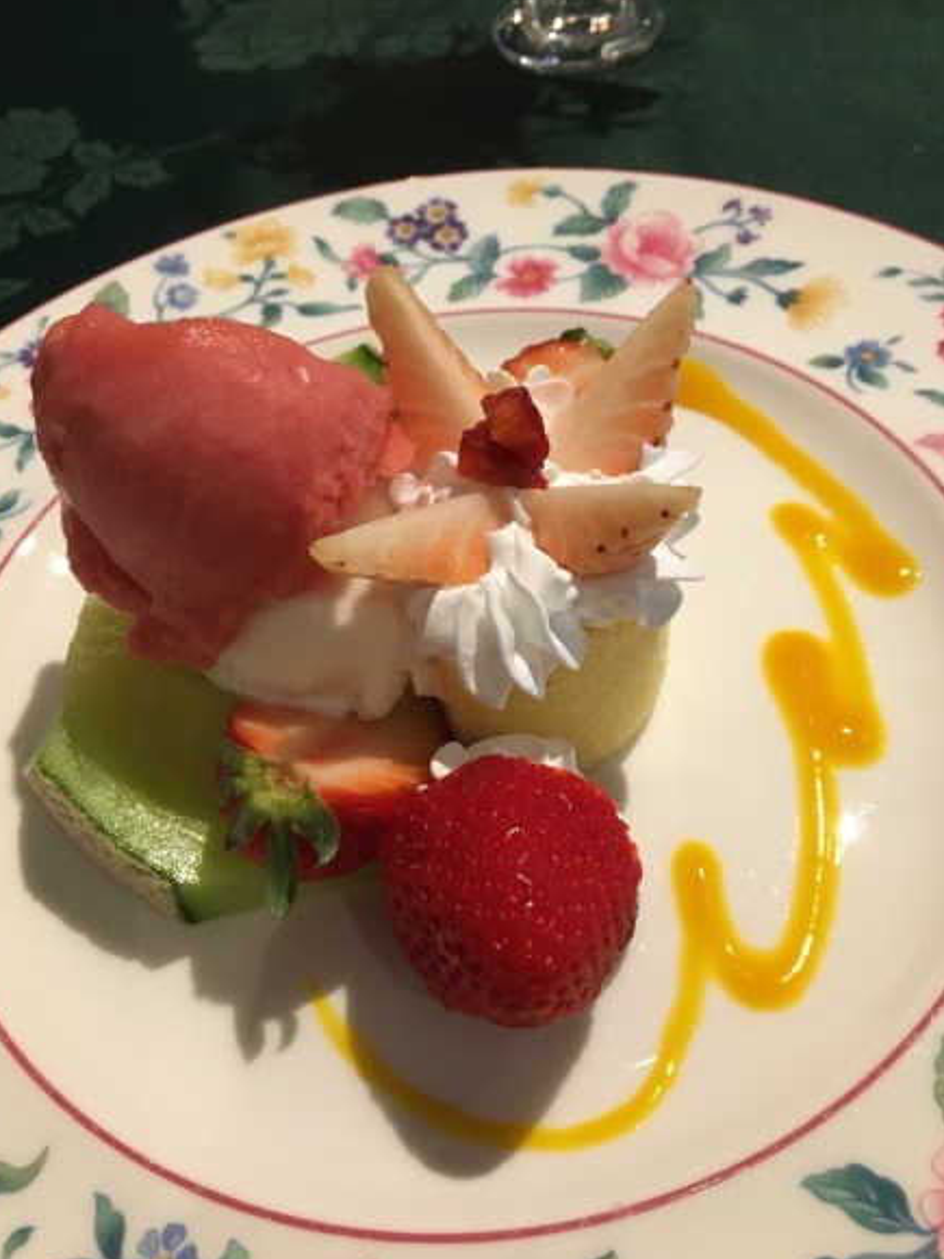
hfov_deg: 46.8
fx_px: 1091
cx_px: 464
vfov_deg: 60.0
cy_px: 634
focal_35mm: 30
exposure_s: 1/15
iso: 200
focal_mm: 4.15
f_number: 2.2
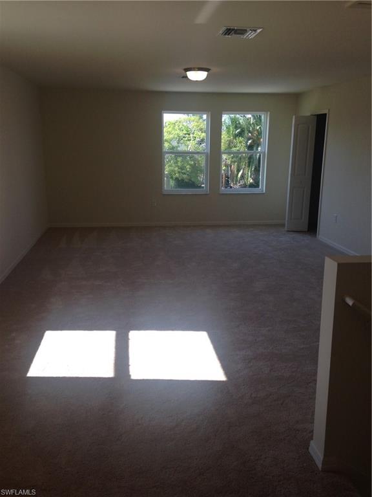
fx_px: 473
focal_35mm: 33
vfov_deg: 55.4
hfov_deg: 42.9
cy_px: 248
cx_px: 186
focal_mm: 4.12
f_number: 2.4
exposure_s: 1/201
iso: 50
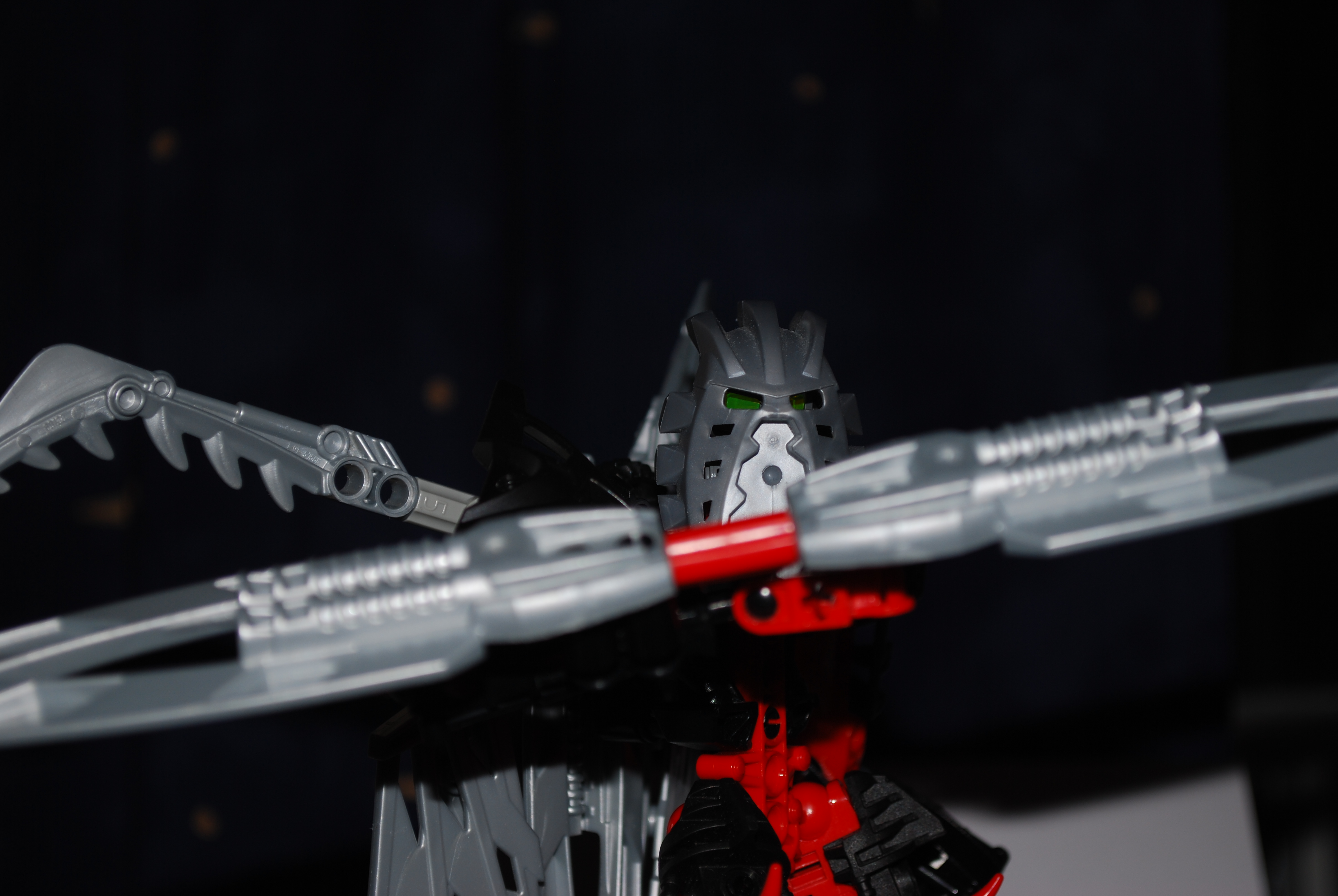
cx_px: 669
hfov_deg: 24.6
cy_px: 448
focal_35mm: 82
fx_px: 3070
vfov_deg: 16.6
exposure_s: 1/125
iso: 100
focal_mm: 55
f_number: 5.6
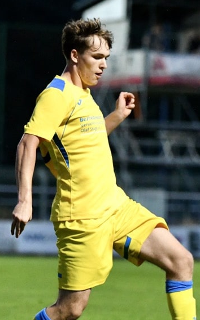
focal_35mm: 267
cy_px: 175
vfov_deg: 7.9
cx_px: 26
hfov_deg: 4.9
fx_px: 2330
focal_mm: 116
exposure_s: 1/1600
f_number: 2.8
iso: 8000
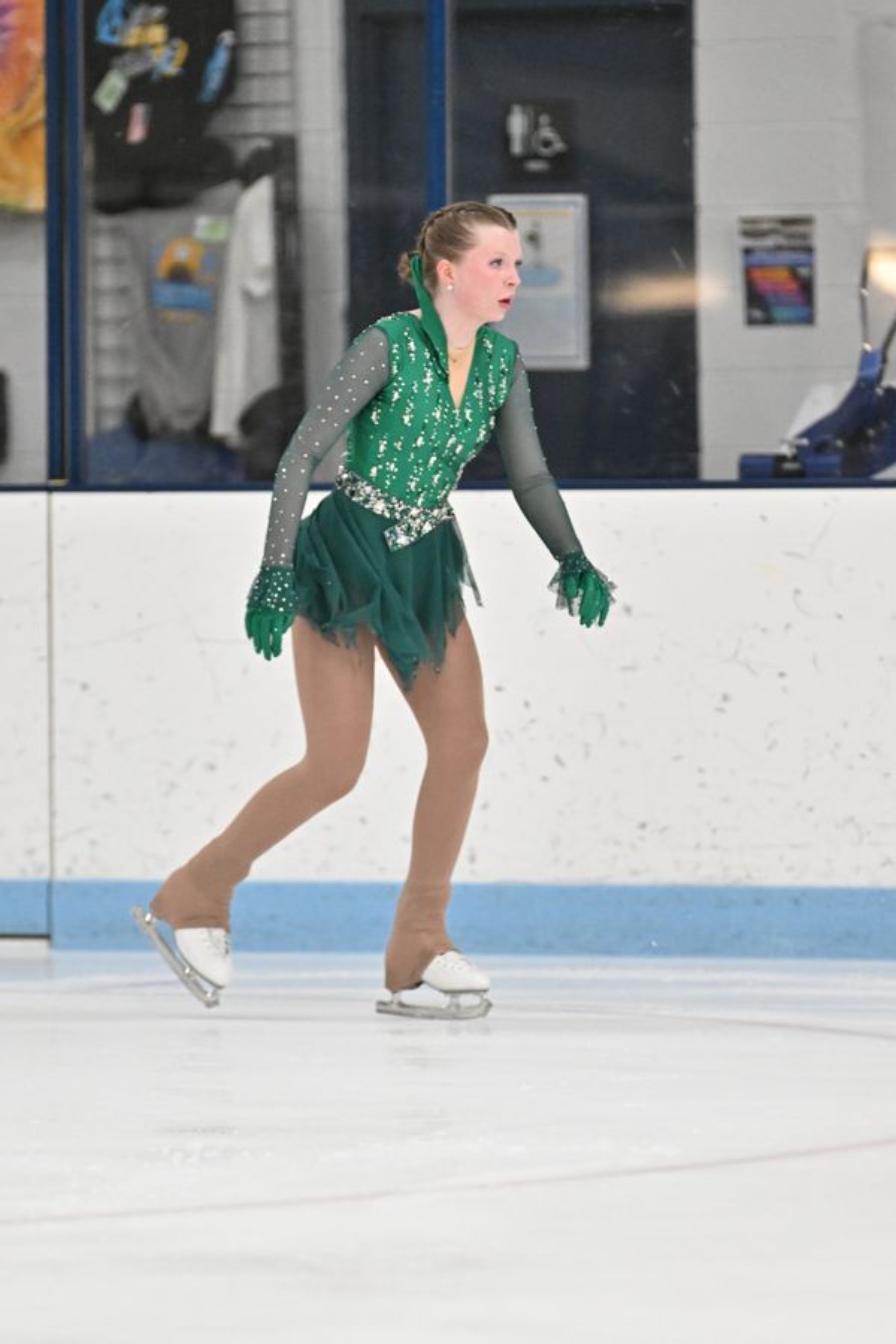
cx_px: 448
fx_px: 13999
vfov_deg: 5.5
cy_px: 672
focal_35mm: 375
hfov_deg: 3.7
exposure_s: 1/800
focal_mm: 250
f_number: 2.8
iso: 5000
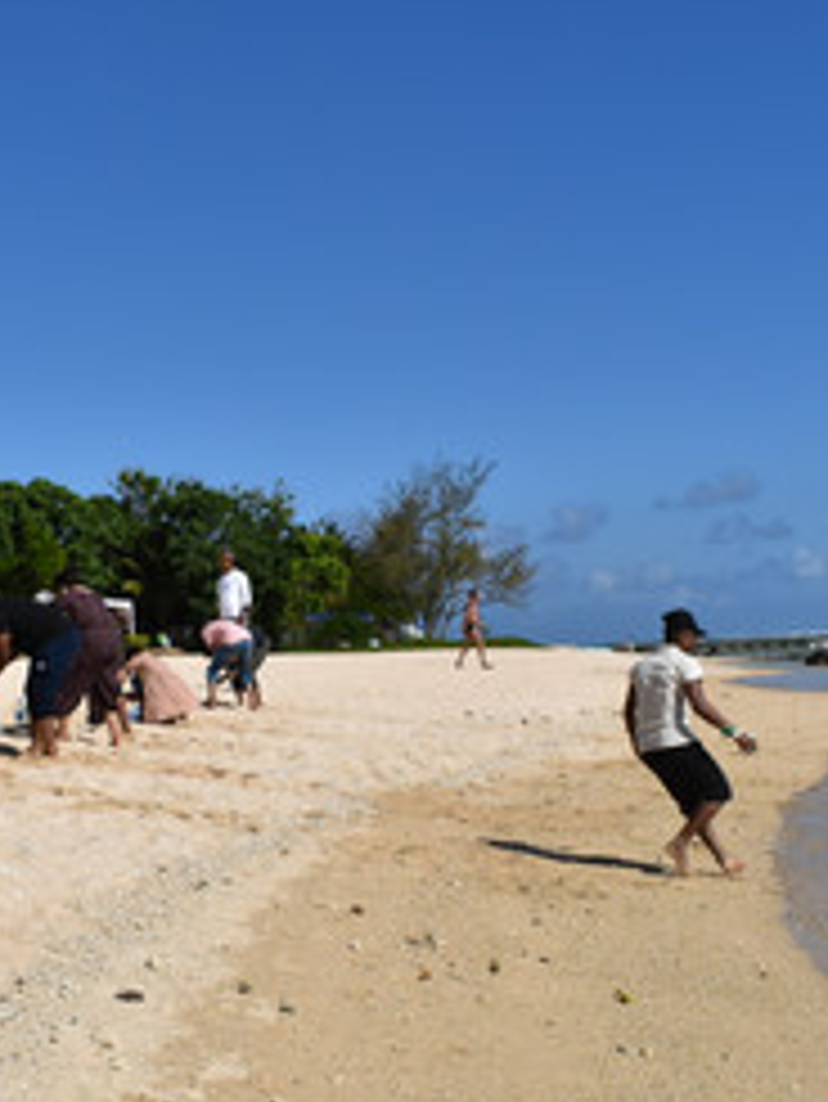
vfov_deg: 36.0
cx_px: 297
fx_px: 1689
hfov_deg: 27.4
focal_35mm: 53
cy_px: 681
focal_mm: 18
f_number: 8
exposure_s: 1/2000
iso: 320
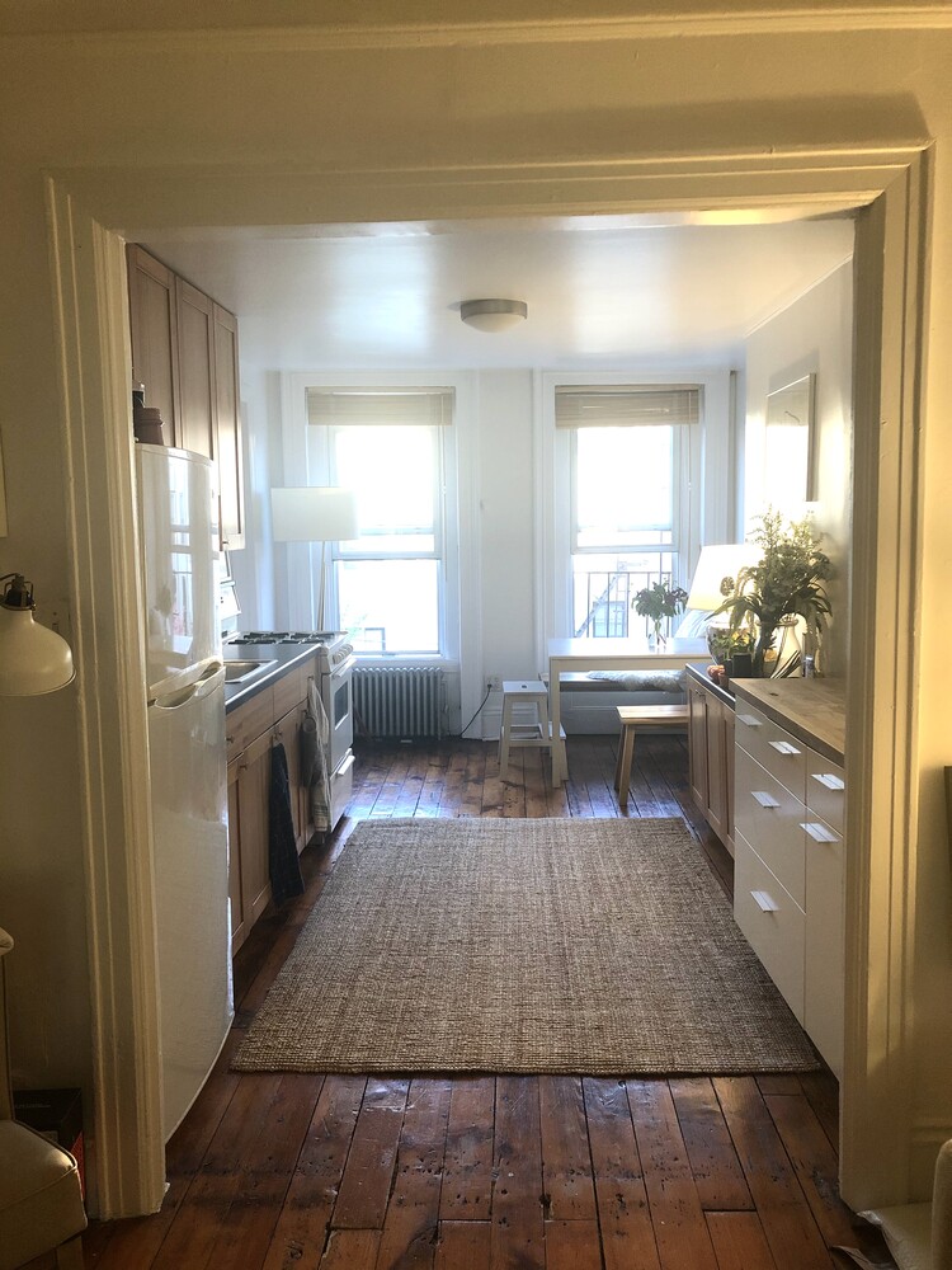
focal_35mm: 28
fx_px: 1027
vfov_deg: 63.4
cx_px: 476
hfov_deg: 49.7
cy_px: 635
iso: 40
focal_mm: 3.99
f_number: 1.8
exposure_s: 1/30
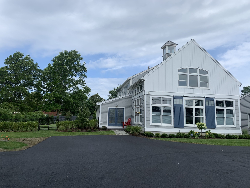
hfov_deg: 67.3
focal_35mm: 26
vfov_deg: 53.1
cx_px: 125
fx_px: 188
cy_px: 94
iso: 25
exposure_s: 1/2309
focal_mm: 4.25
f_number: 1.8
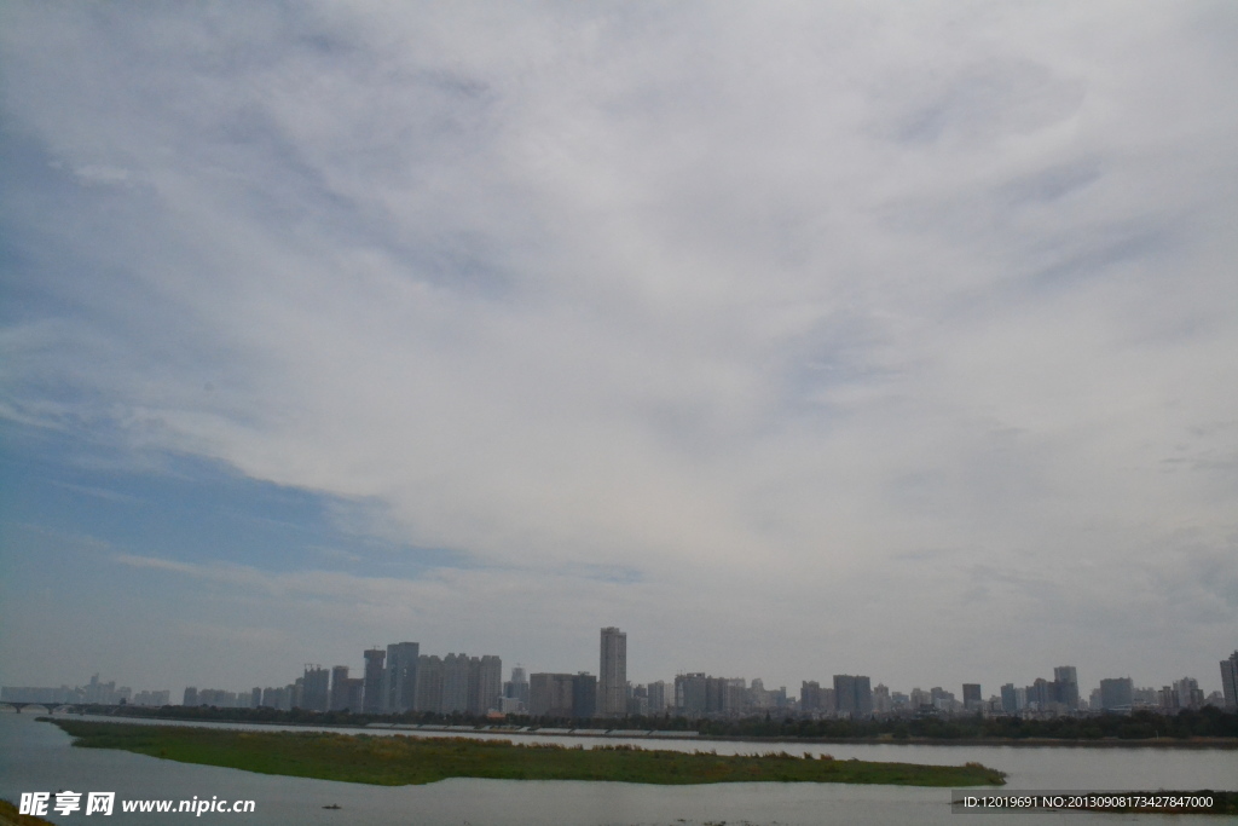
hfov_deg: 67.4
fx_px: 929
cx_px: 619
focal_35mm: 27
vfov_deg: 47.9
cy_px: 413
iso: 3200
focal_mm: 18
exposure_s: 1/4000
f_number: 16
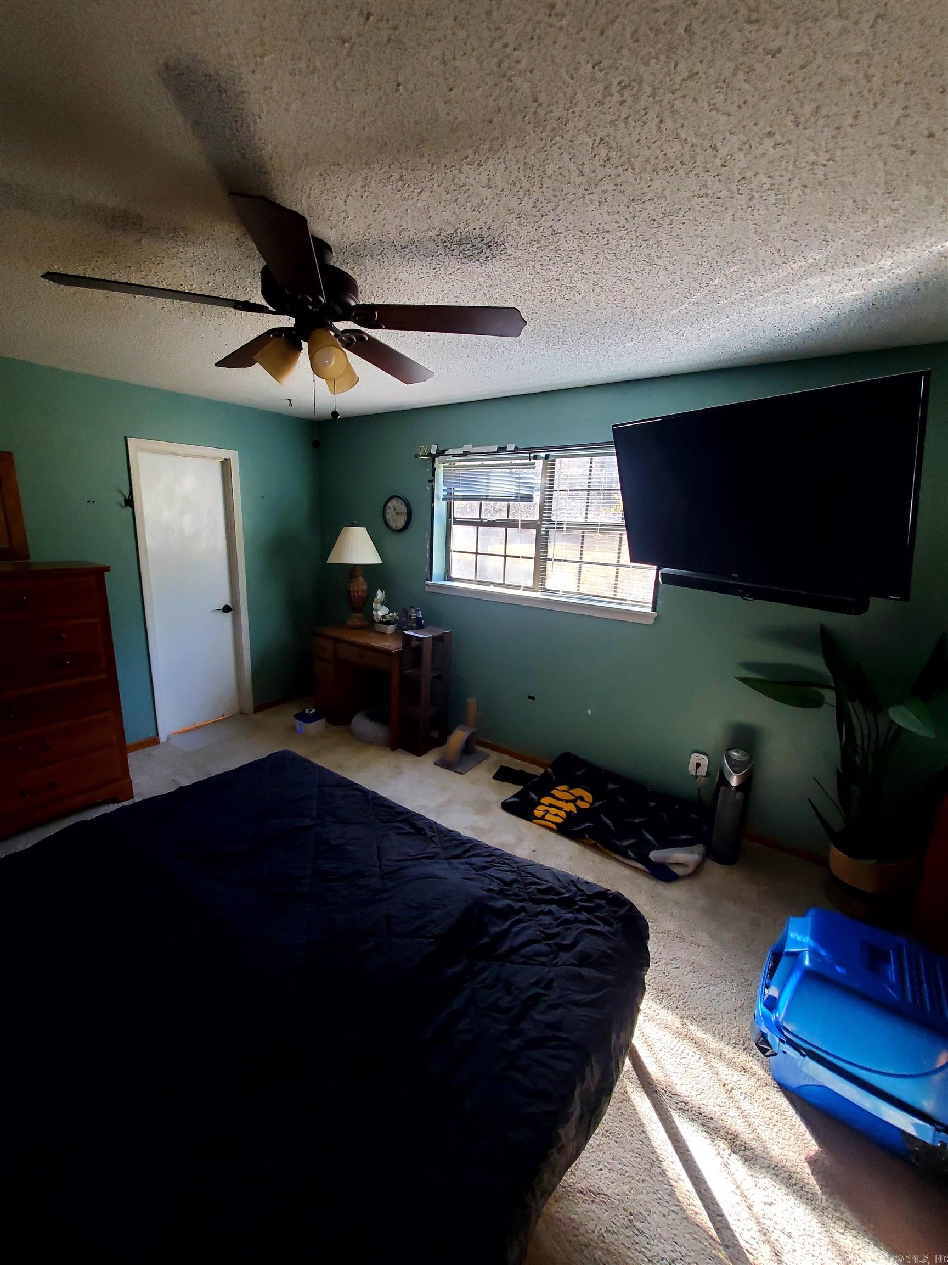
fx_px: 475
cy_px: 632
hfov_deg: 89.9
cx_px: 474
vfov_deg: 106.2
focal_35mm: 13
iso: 250
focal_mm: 1.8
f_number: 2.2
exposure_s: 1/55
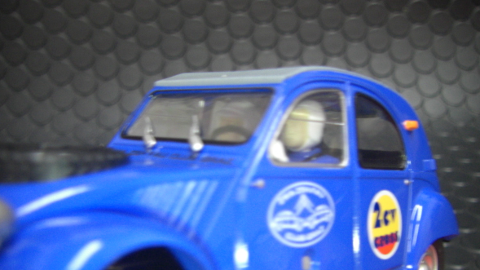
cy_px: 182
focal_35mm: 45
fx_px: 573
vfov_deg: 26.3
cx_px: 245
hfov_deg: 45.5
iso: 200
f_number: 3.4
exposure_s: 1/15
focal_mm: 6.3
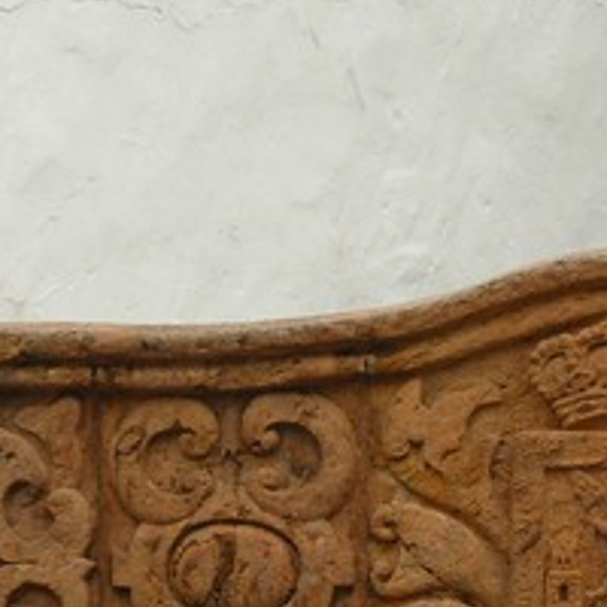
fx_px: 8947
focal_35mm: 451
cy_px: 492
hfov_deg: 3.9
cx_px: 677
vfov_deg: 3.9
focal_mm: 28.8
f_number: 3.6
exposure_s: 1/60
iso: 100
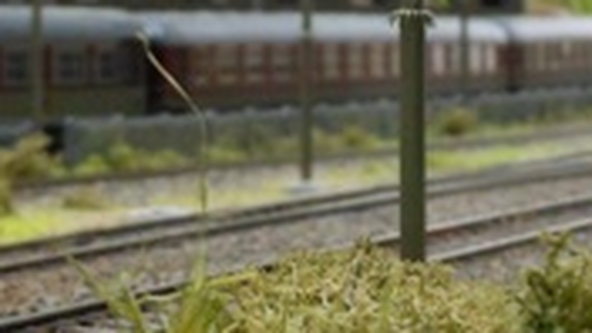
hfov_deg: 16.4
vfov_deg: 9.2
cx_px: 316
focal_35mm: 131
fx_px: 2056
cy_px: 44
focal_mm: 5.9
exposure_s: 1/6
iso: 400
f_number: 4
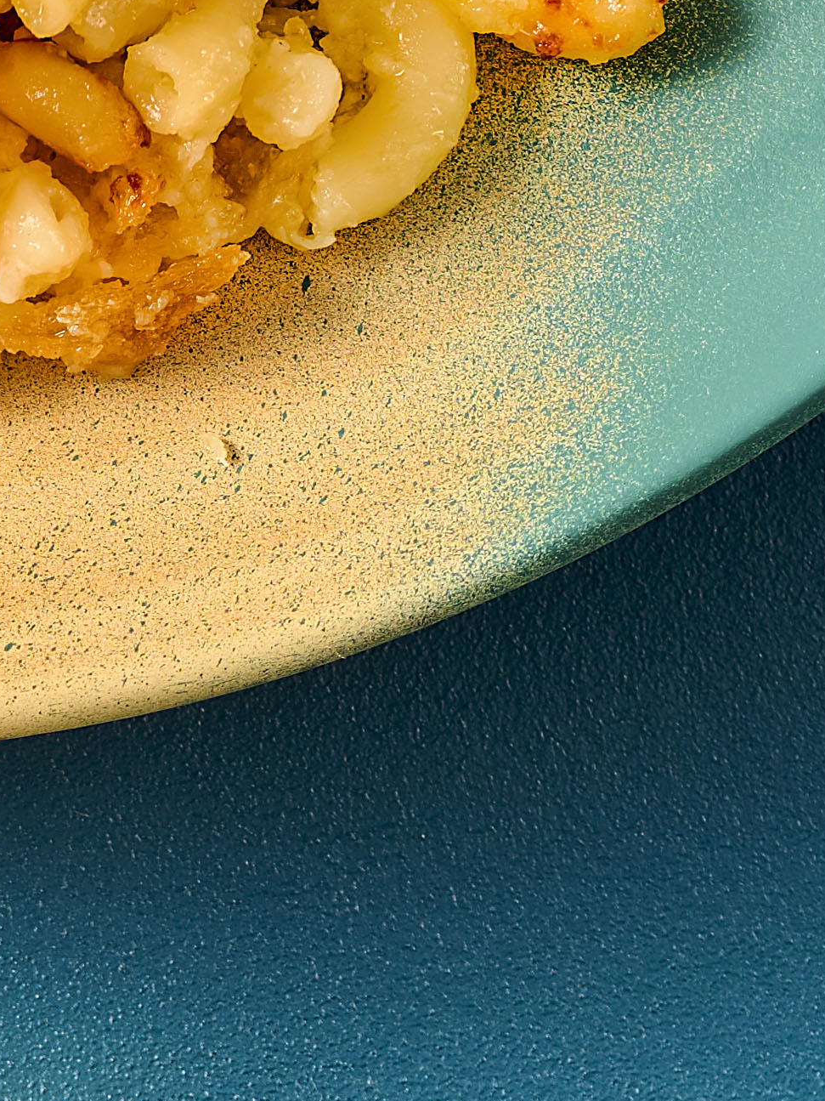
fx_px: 11855
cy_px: 1689
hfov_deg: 4.0
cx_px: -224
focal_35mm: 373
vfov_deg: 5.3
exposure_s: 1/125
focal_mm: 85
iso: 100
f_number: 7.1
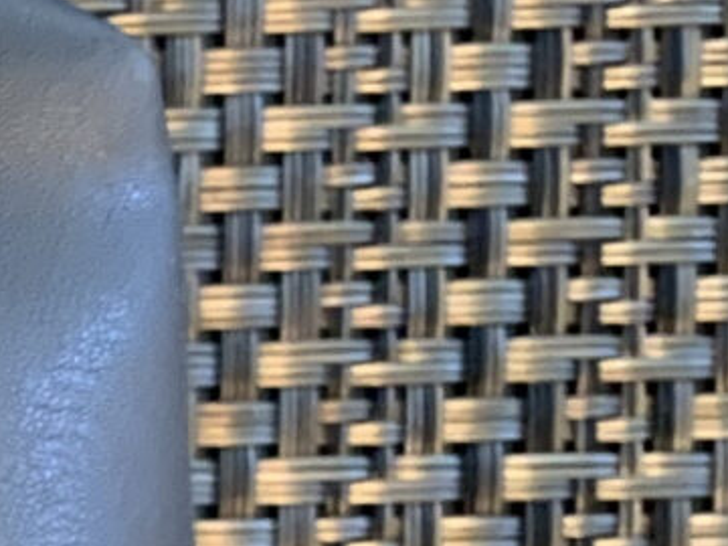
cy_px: 825
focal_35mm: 185
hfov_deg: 8.9
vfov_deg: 7.9
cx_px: -1414
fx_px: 3891
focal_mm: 4.25
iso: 160
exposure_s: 1/50
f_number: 1.8
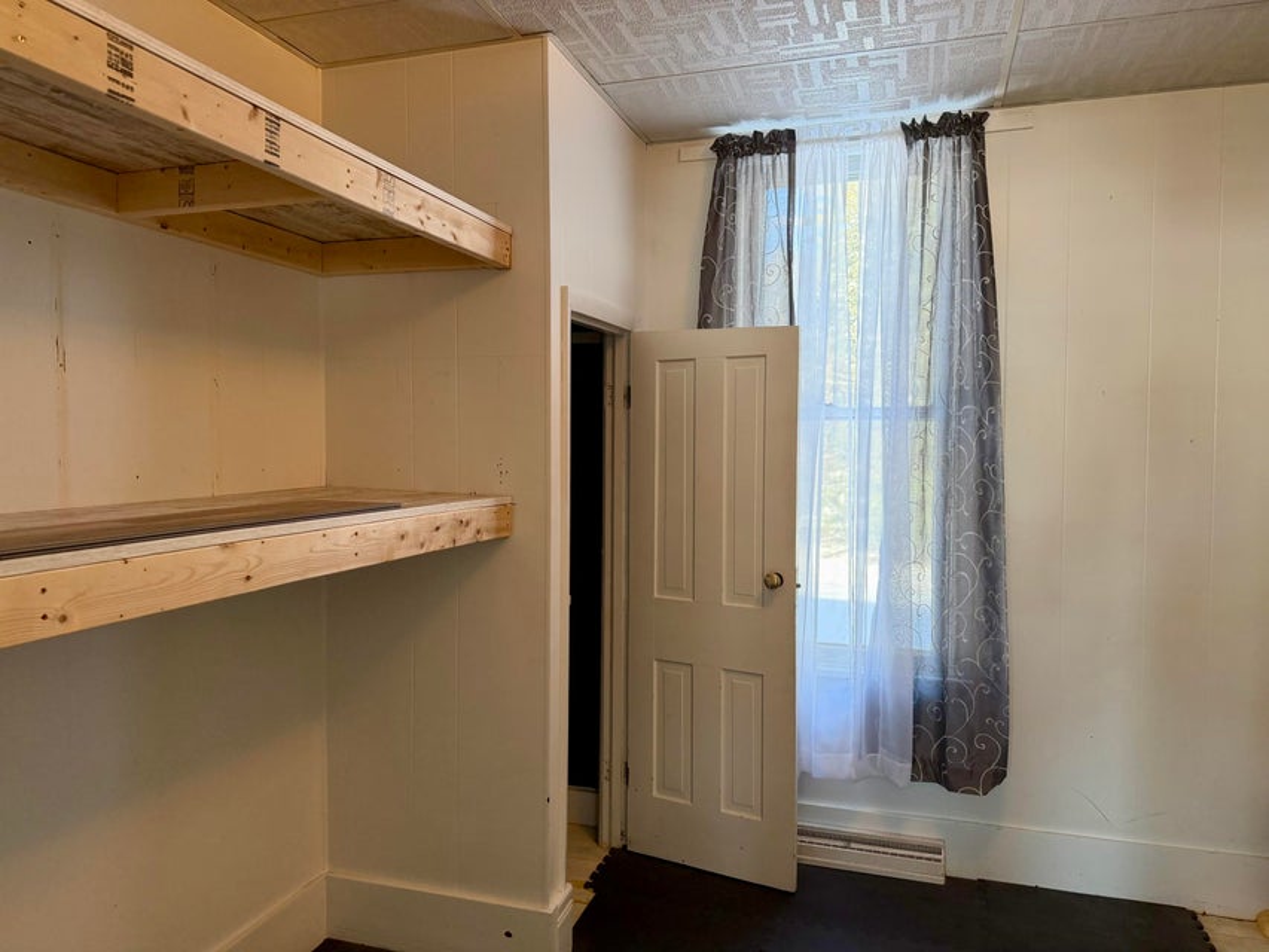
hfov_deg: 71.6
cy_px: 476
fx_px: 880
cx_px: 634
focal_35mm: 24
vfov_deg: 56.8
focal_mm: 6.76
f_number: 1.78
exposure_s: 1/140
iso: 200
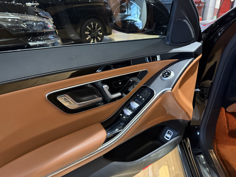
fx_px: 164
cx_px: 118
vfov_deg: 56.8
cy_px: 88
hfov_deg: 71.6
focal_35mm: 24
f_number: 1.78
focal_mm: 6.76
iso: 800
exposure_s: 1/33
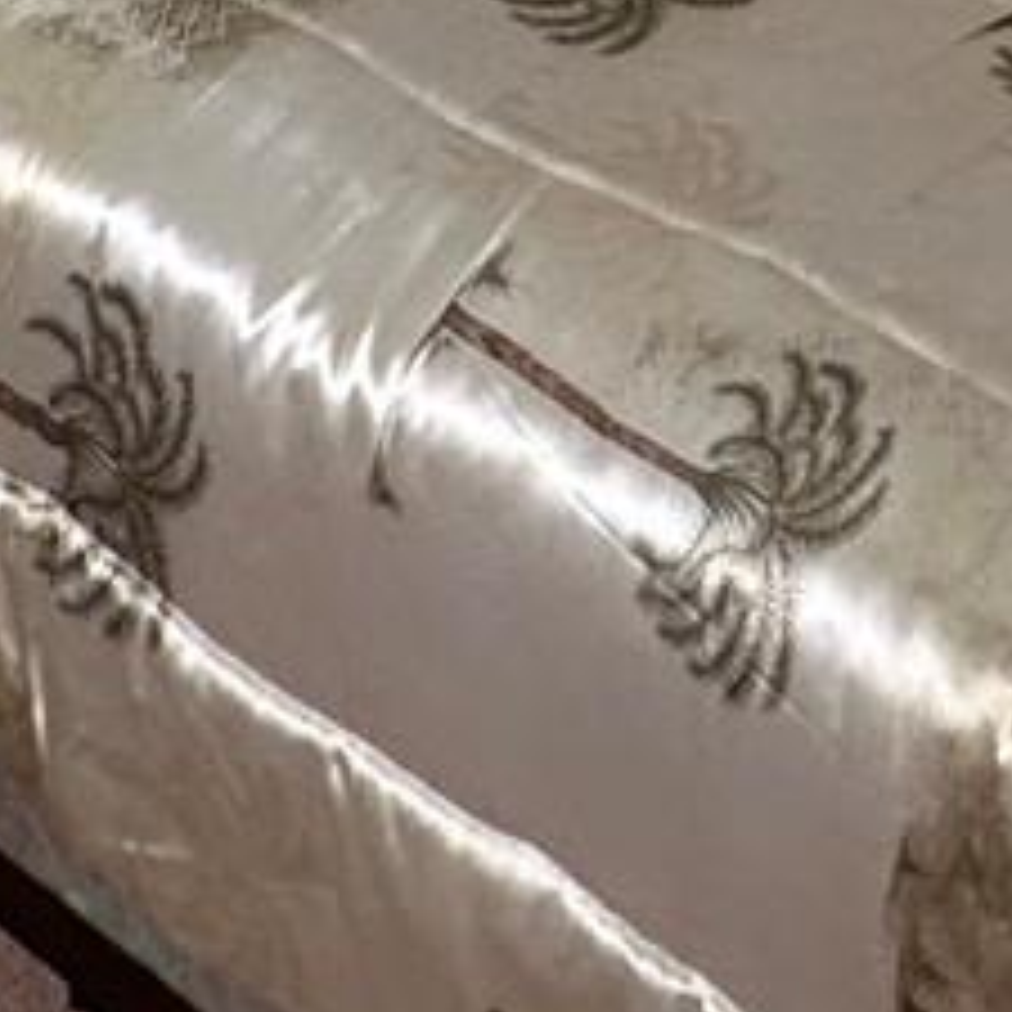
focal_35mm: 88
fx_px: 2911
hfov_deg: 18.2
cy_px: -1286
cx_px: 1381
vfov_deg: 14.5
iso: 160
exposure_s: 1/120
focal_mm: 2.22
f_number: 2.2
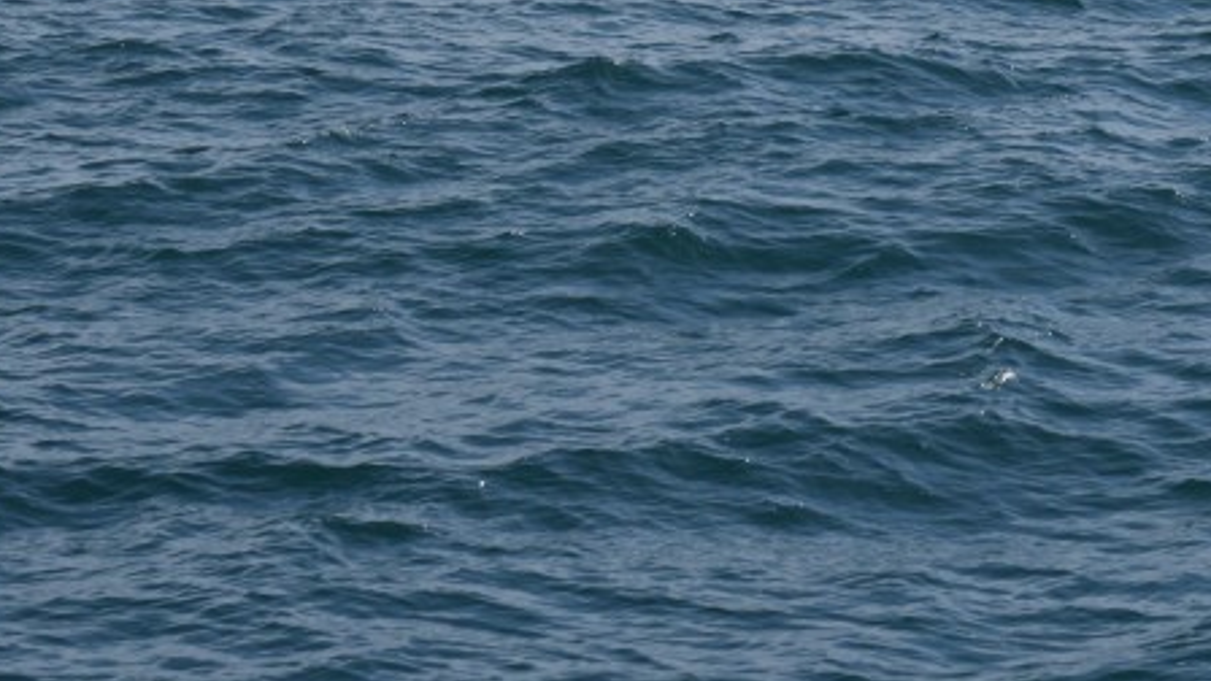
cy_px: -238
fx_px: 6687
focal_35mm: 208
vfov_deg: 5.8
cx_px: 470
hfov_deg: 10.3
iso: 200
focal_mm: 55
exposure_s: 1/1600
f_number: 5.6
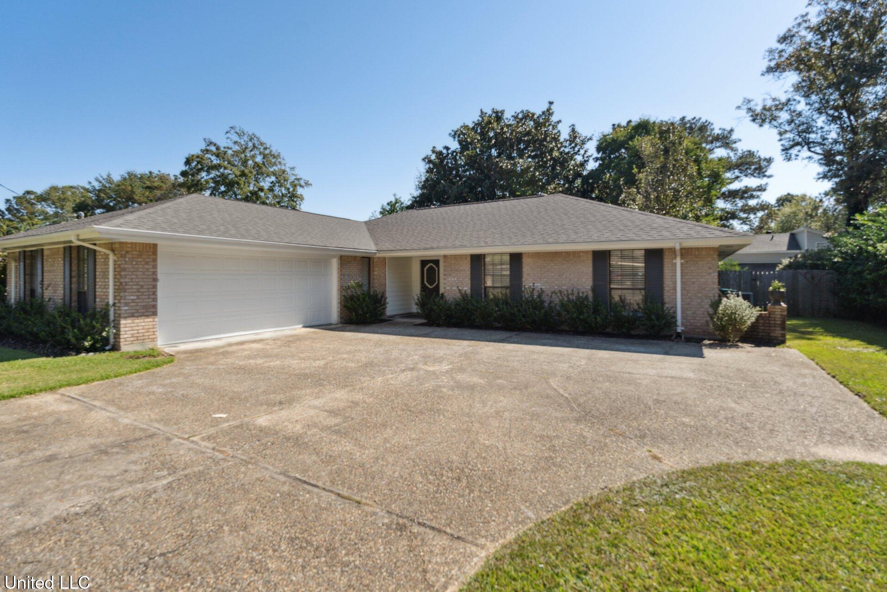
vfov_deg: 70.4
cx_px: 432
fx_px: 419
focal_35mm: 17
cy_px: 297
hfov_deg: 93.3
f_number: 4.5
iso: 400
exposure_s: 1/2500
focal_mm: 16
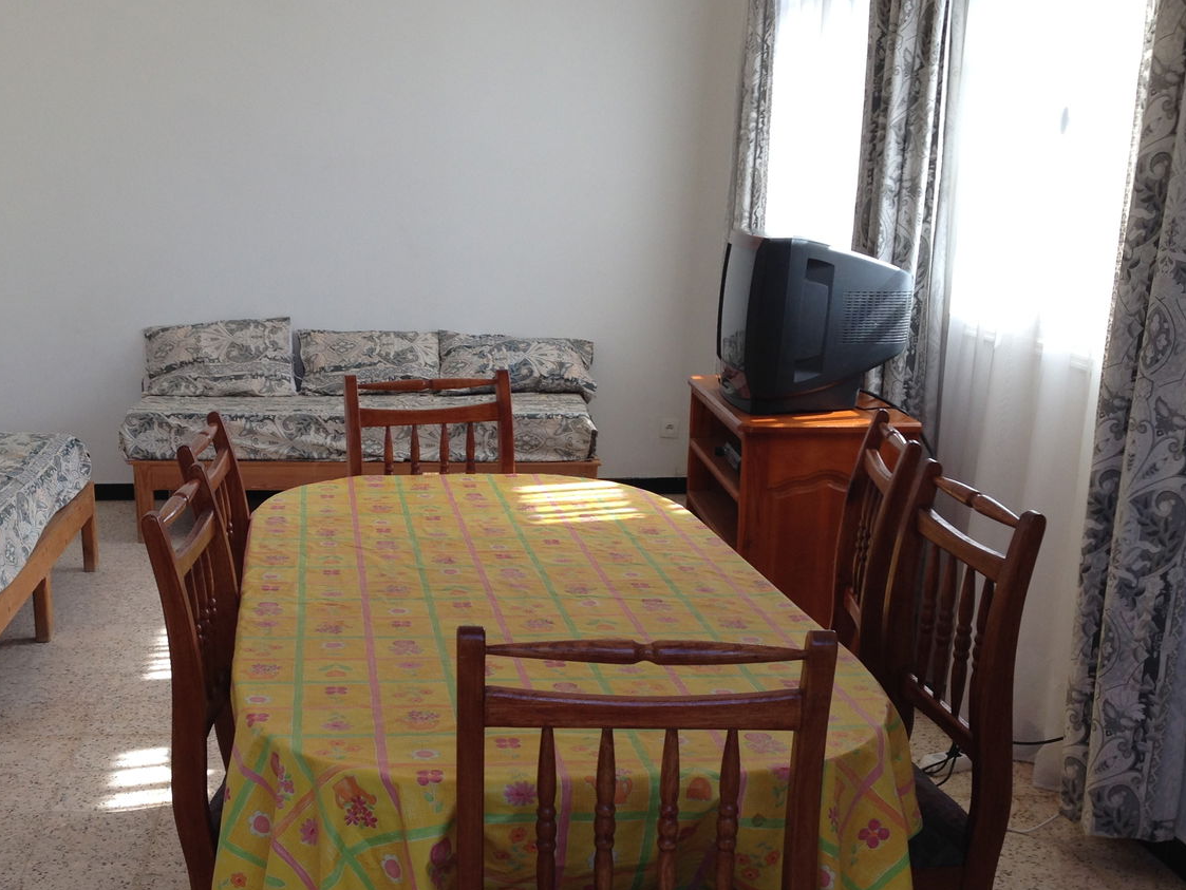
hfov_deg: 40.1
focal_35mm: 47
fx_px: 1611
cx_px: 429
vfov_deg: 30.6
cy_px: 599
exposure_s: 1/122
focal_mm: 4.12
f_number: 2.4
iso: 50
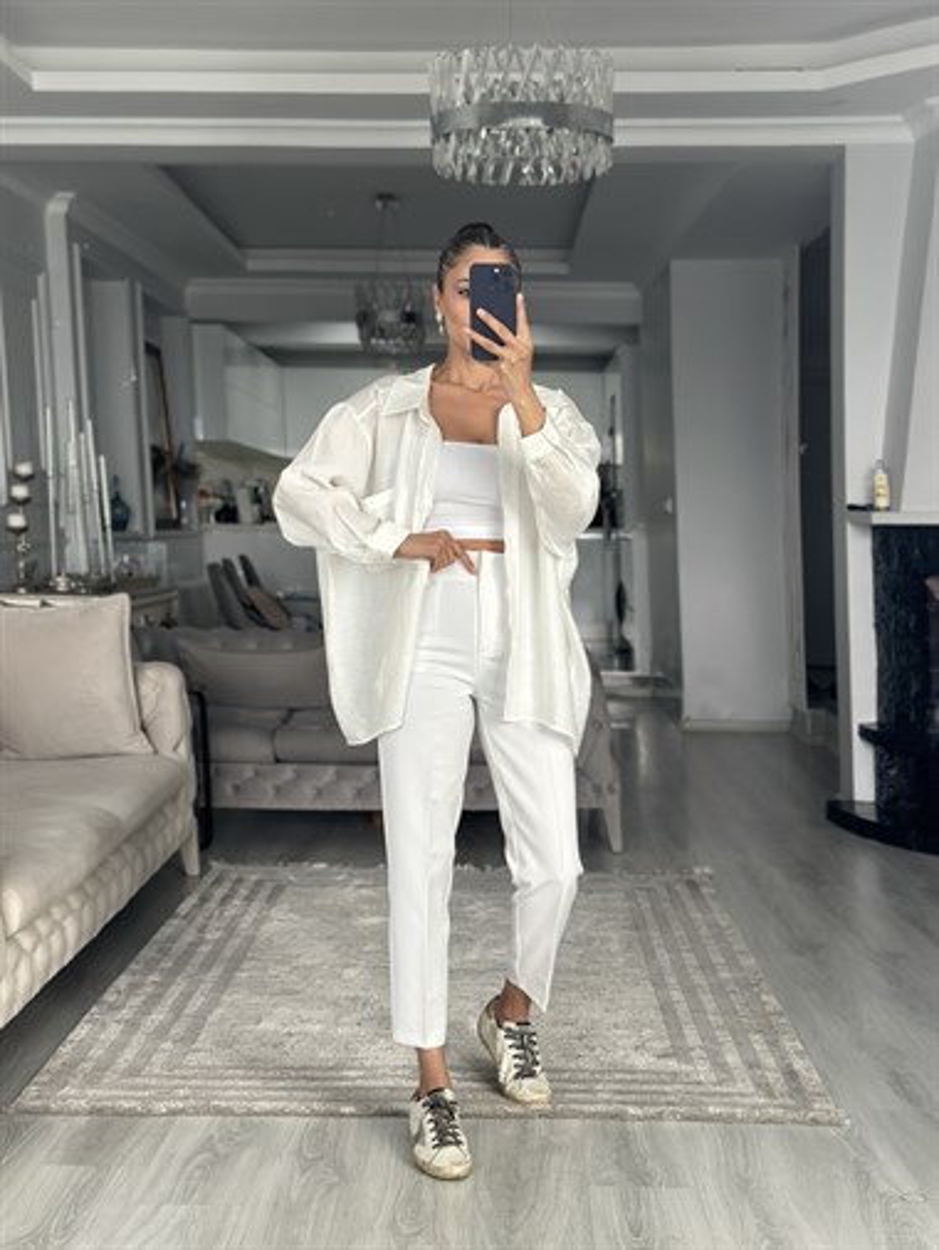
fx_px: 1735
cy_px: 625
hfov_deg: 30.3
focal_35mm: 48
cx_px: 470
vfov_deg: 39.6
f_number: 1.78
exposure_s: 1/89
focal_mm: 6.86
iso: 125
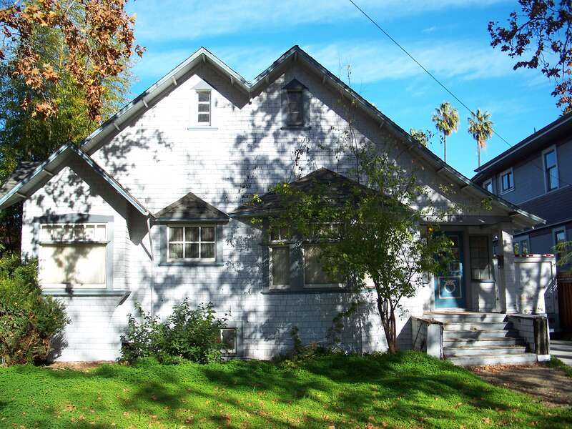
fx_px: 611
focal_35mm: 37
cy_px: 214
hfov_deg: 50.1
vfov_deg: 38.7
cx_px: 286
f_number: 2.8
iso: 64
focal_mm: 7.8
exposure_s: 1/500
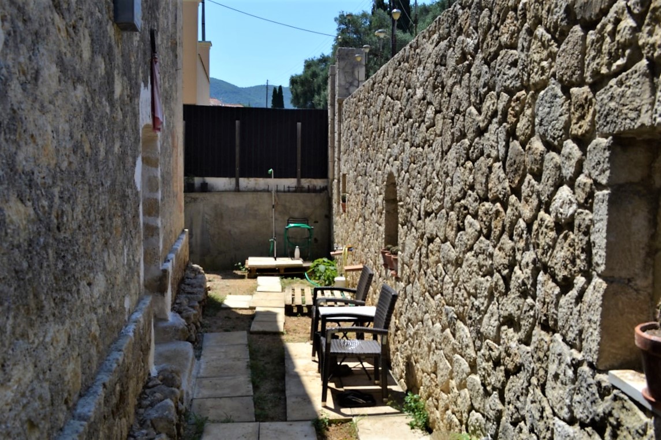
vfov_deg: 47.9
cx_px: 330
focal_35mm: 27
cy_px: 220
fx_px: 496
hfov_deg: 67.4
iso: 100
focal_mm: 18
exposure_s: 1/250
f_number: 8
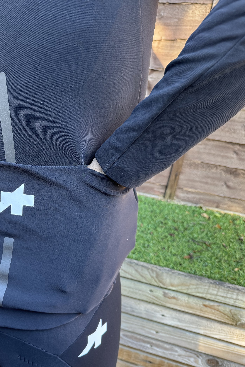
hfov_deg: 37.0
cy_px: 187
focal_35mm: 34
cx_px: 37
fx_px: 347
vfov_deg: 55.8
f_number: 1.78
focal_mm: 6.76
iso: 200
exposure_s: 1/121
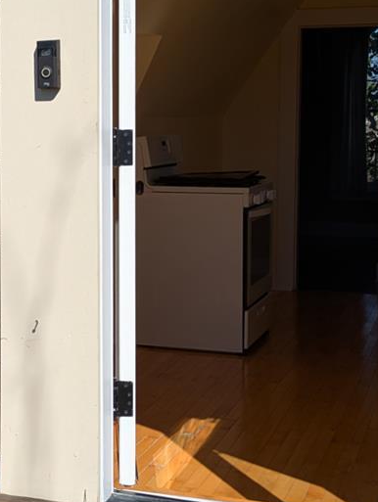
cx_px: -18
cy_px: 180
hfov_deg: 19.5
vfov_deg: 26.5
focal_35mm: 73
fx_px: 1061
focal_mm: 5.43
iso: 51
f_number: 1.89
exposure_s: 1/3226
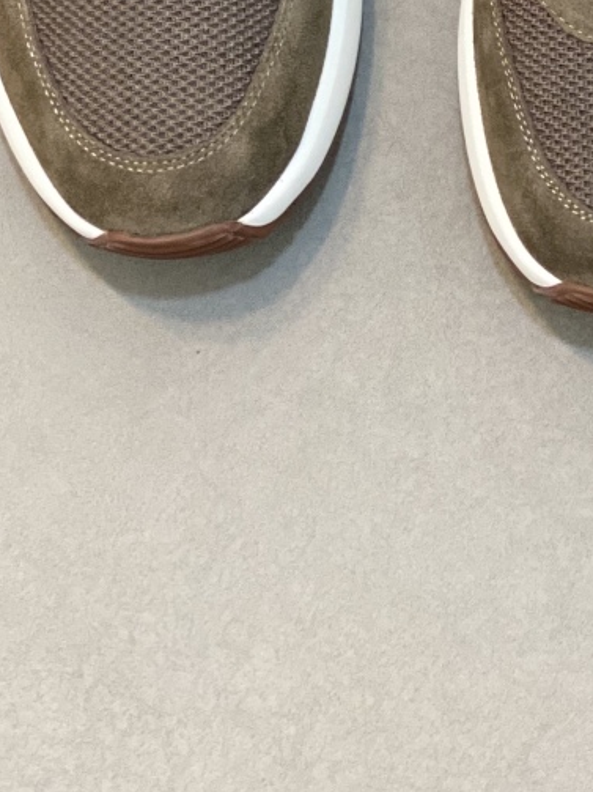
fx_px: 3405
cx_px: 355
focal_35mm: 149
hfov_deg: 10.0
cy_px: -187
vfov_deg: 12.9
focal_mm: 6
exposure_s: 1/100
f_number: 2
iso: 200
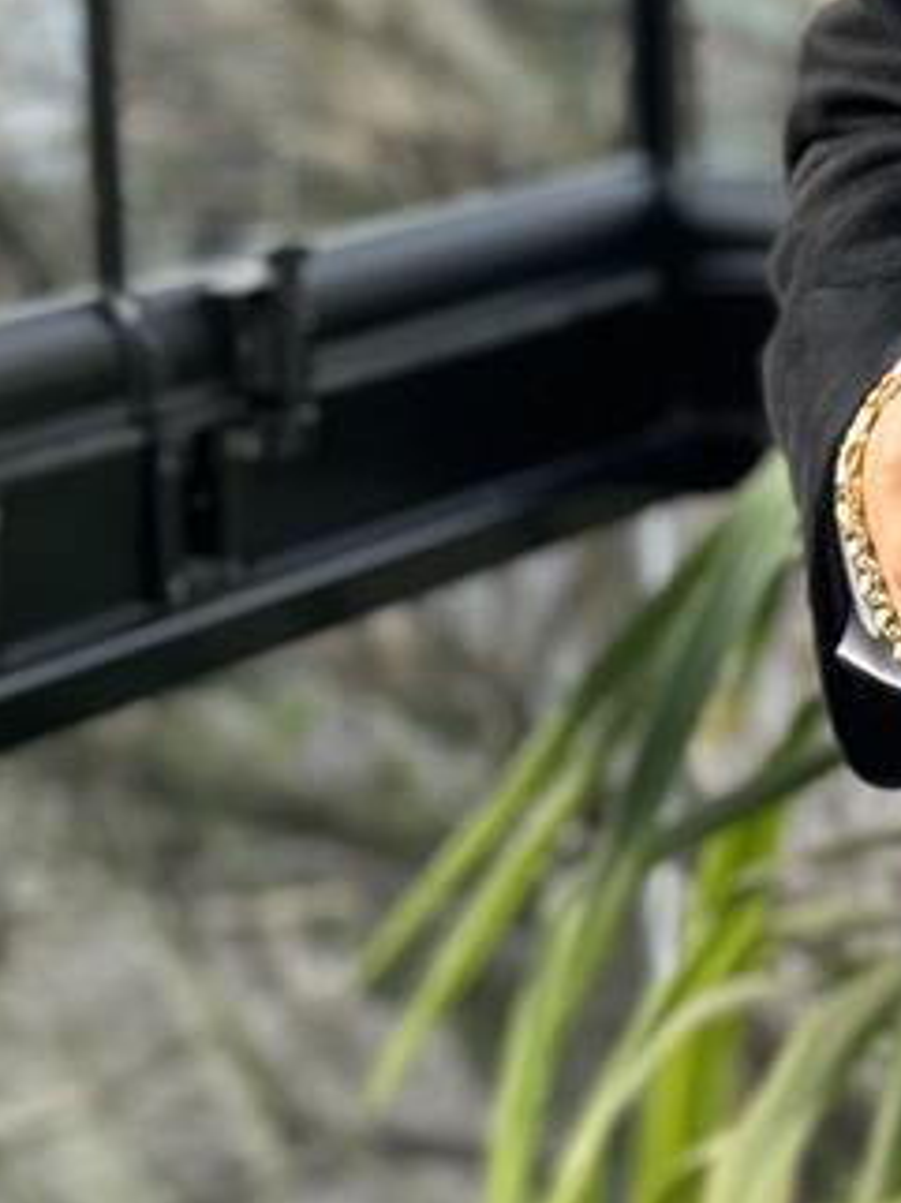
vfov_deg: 9.9
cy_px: 174
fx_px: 6915
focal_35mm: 199
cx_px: 1675
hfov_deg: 7.2
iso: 100
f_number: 1.78
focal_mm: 6.76
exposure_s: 1/167
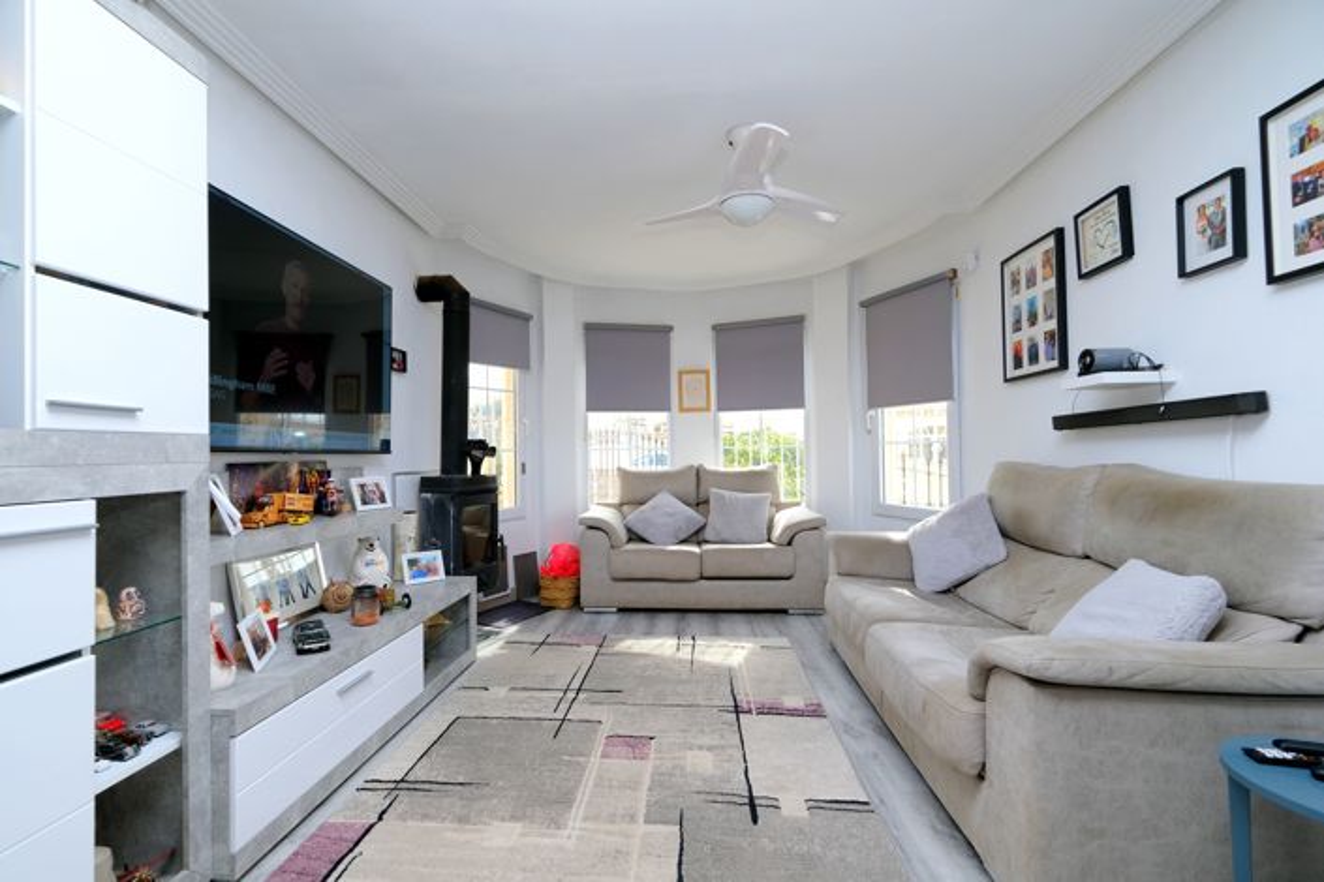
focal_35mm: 15
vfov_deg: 77.3
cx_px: 662
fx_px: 552
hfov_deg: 100.4
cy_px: 441
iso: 200
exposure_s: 1/180
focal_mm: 10
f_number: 4.5
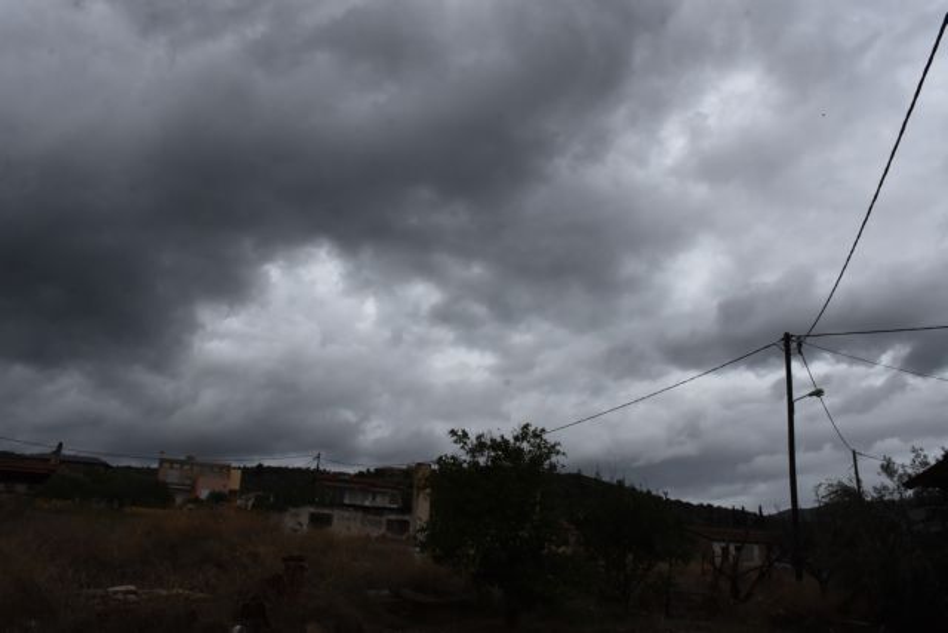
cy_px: 316
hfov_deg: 67.4
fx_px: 711
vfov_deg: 48.0
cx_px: 474
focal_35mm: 27
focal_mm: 18
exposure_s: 1/800
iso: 800
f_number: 14
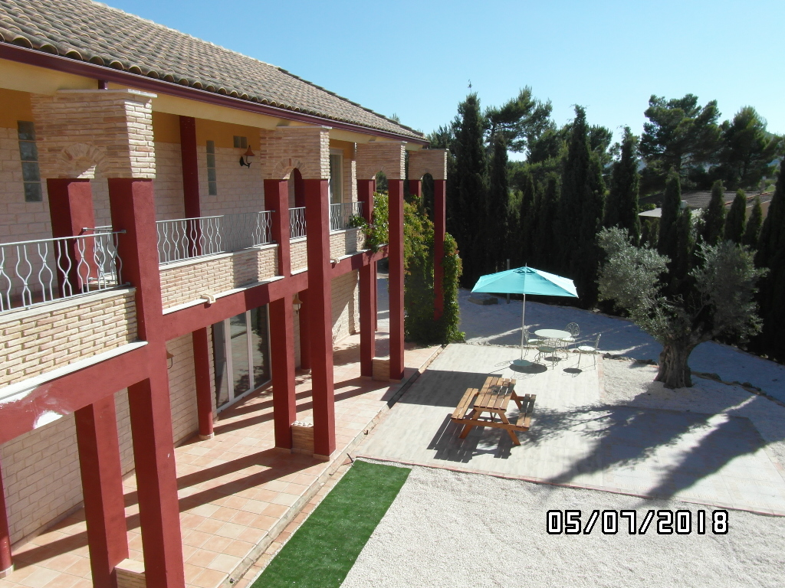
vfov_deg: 56.8
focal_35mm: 24
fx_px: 544
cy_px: 294
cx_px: 392
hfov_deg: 71.6
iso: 80
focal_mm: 4
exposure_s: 1/250
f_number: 5.2
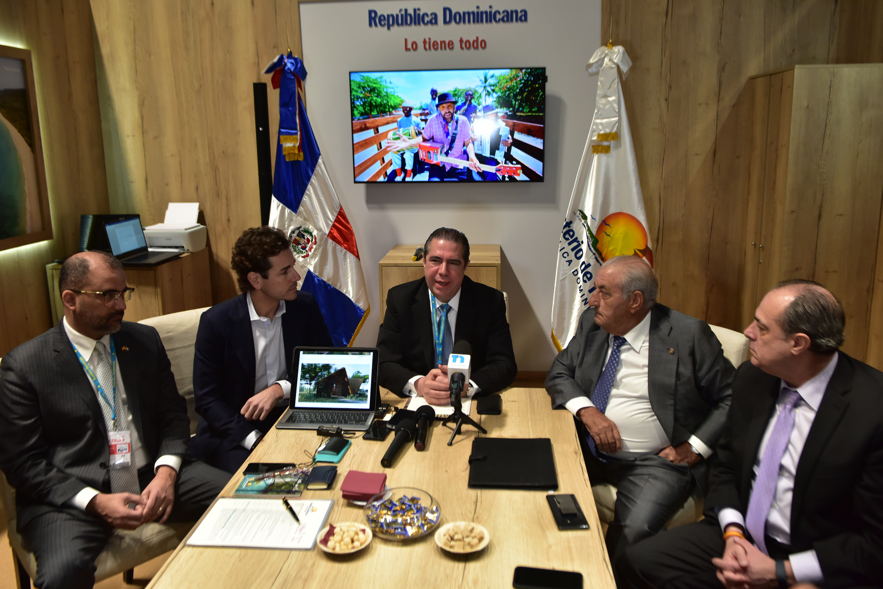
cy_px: 294
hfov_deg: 63.7
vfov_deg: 45.0
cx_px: 442
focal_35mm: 29
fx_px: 711
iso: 2000
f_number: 5.6
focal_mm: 29
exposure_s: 1/200
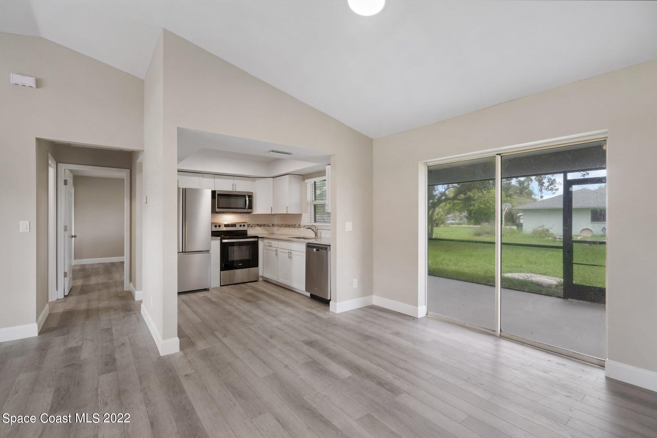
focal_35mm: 16
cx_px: 328
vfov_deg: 73.7
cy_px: 219
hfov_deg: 96.7
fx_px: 292
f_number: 5.6
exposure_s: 1/60
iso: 320
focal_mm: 16
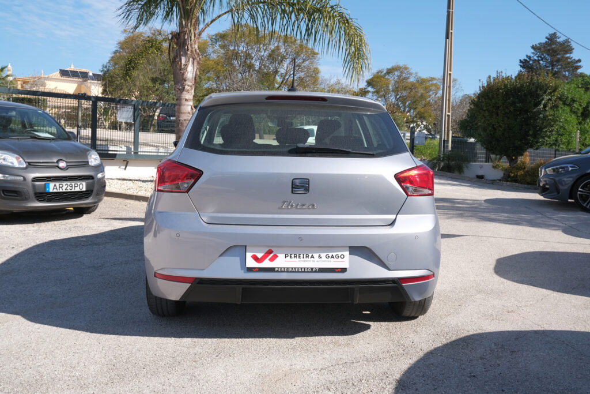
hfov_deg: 57.2
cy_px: 197
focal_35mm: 33
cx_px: 295
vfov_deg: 40.0
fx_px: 541
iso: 160
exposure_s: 1/200
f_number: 9
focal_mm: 22.1
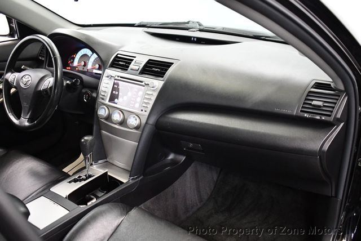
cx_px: 180
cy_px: 120
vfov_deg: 36.9
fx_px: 361
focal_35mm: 36
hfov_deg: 53.1
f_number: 3.5
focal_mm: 18
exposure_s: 1/80
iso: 3200
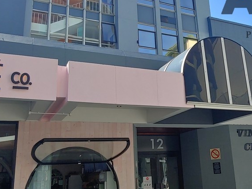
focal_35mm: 40
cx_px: 160
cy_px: 76
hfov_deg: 46.3
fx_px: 291
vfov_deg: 35.9
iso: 50
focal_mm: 2.18
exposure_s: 1/431
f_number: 1.9
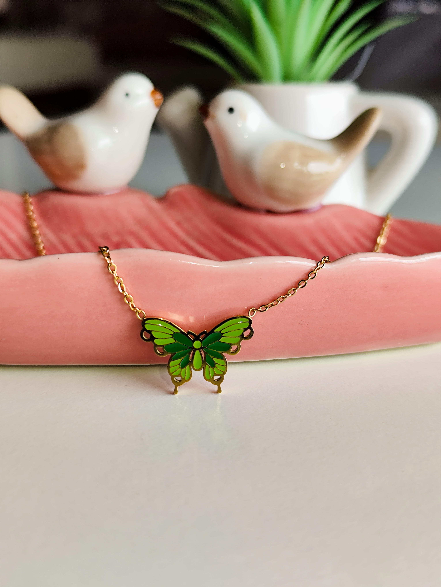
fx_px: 781
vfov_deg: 41.2
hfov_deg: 31.5
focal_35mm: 46
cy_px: 294
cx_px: 220
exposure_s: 1/109
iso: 50
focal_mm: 6.19
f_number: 1.65
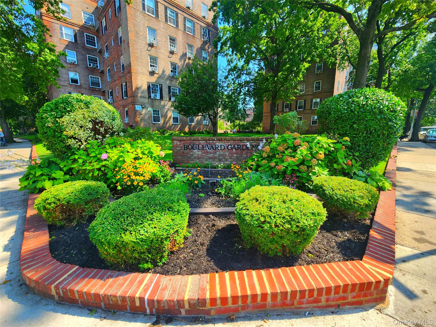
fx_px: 164
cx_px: 218
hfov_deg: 106.2
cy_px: 164
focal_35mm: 13
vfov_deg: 89.9
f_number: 2.2
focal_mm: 2.2
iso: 50
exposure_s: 1/625
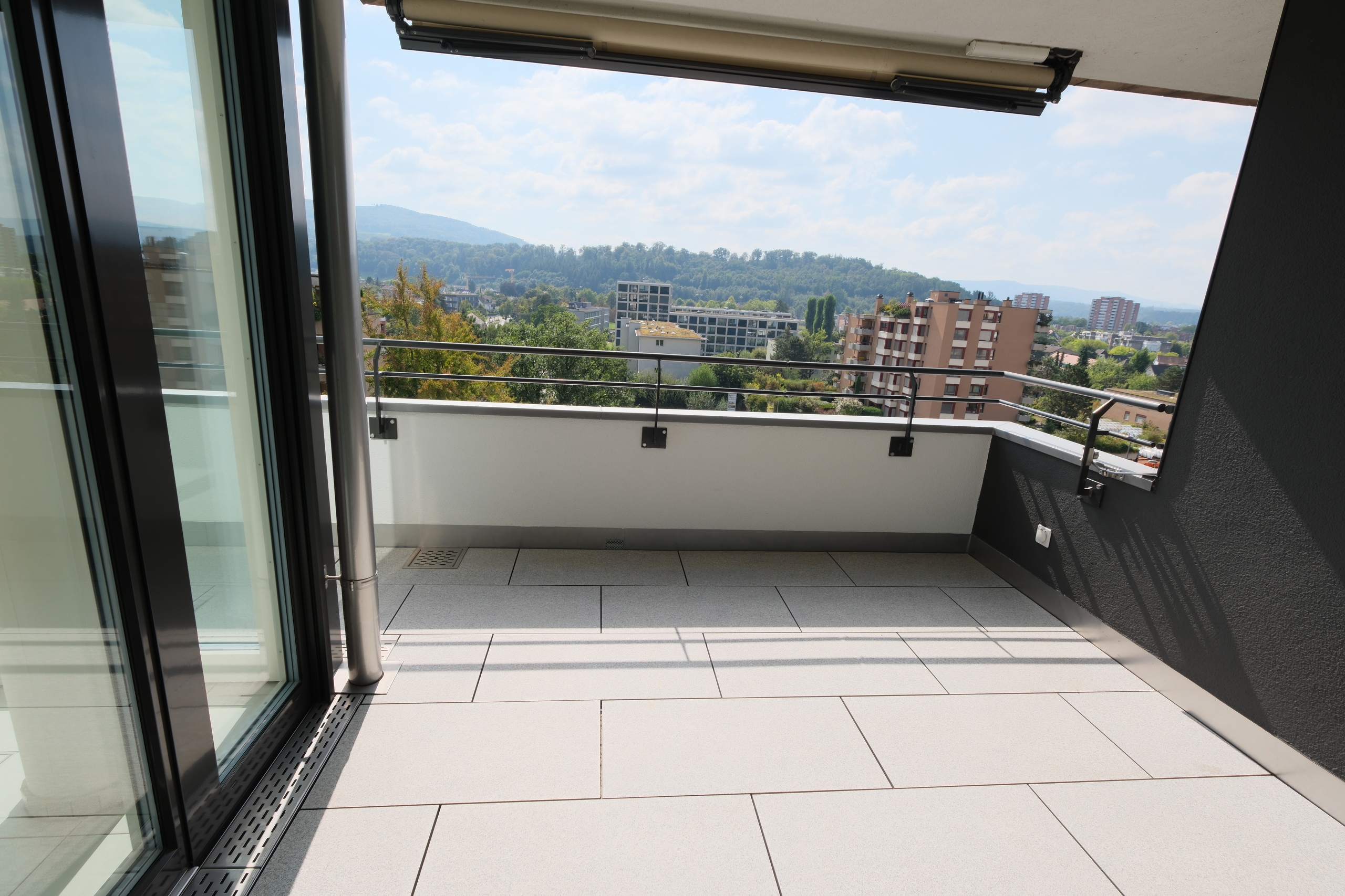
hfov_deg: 100.4
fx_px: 560
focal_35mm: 15
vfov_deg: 77.3
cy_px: 448
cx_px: 672
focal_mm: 10
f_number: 5.6
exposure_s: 1/300
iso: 125
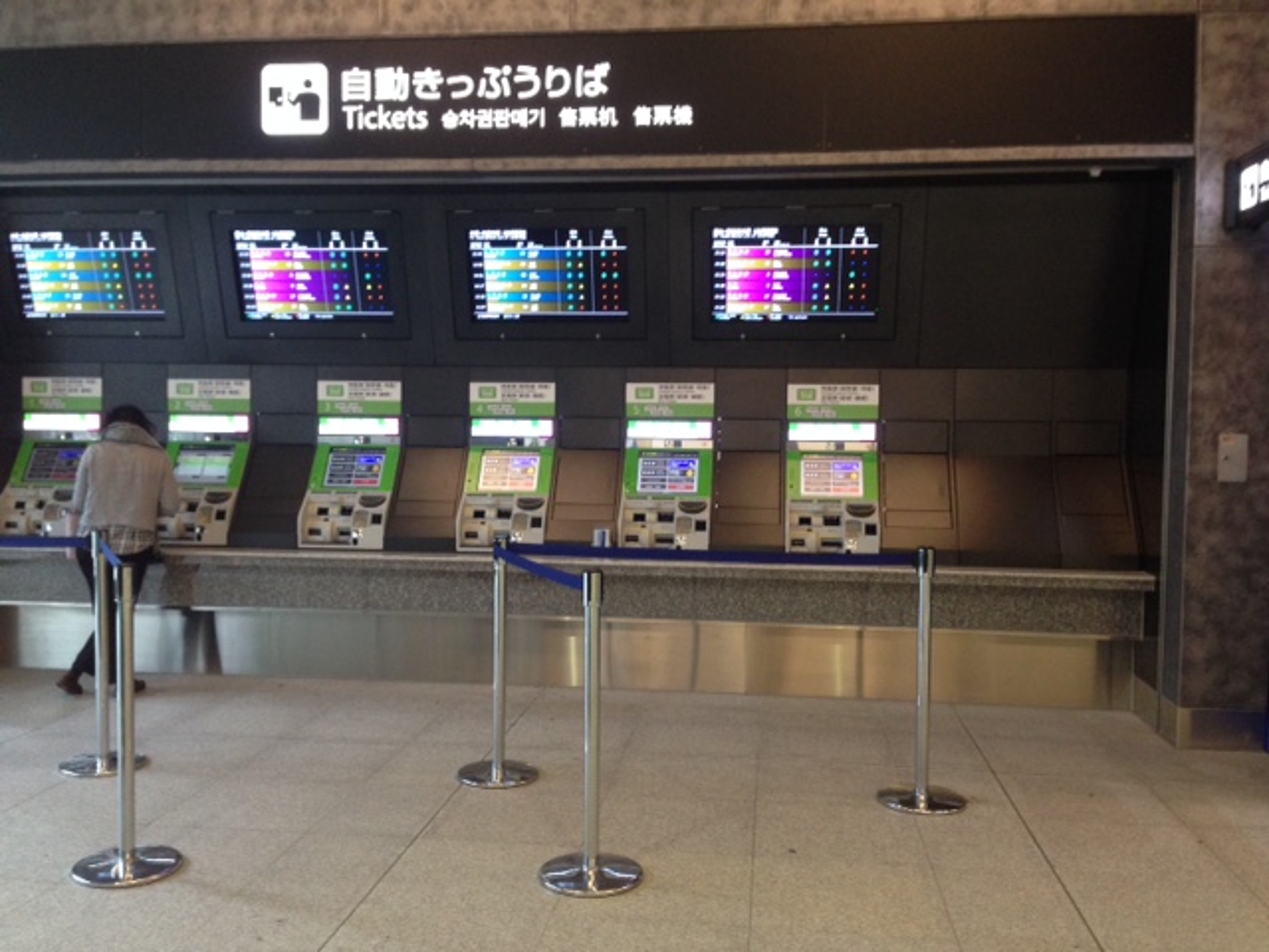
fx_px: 1210
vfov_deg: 42.9
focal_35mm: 33
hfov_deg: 55.4
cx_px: 634
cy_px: 476
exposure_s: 1/20
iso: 200
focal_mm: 4.12
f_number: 2.4
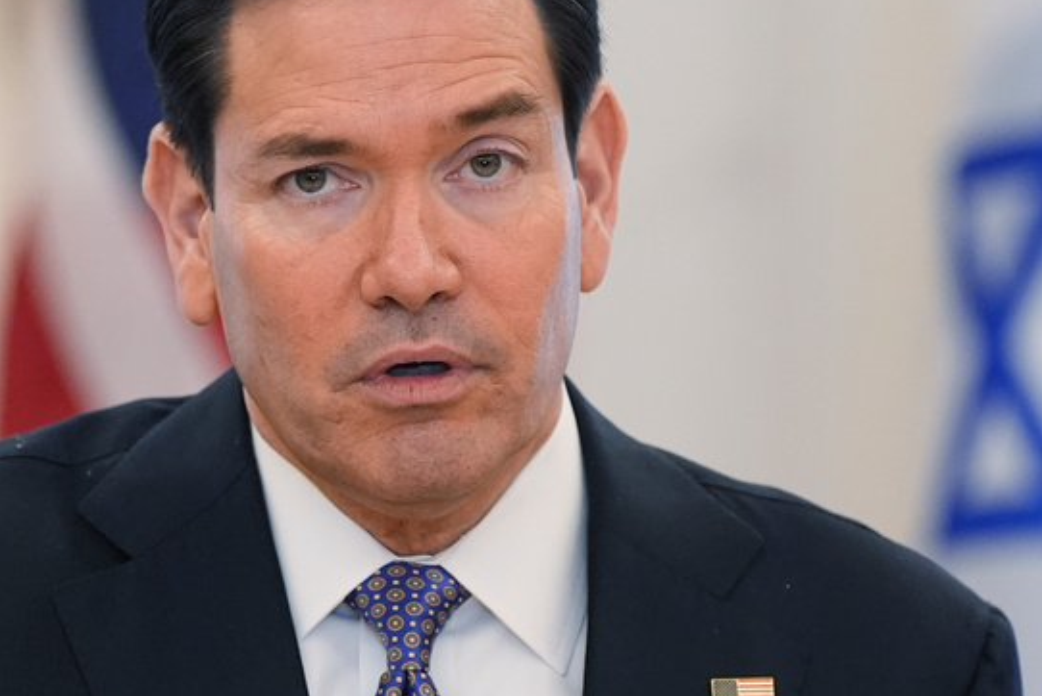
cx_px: 367
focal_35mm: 467
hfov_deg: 4.4
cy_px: 265
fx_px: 13524
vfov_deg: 2.9
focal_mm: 165
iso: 3200
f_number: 2.8
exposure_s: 1/400
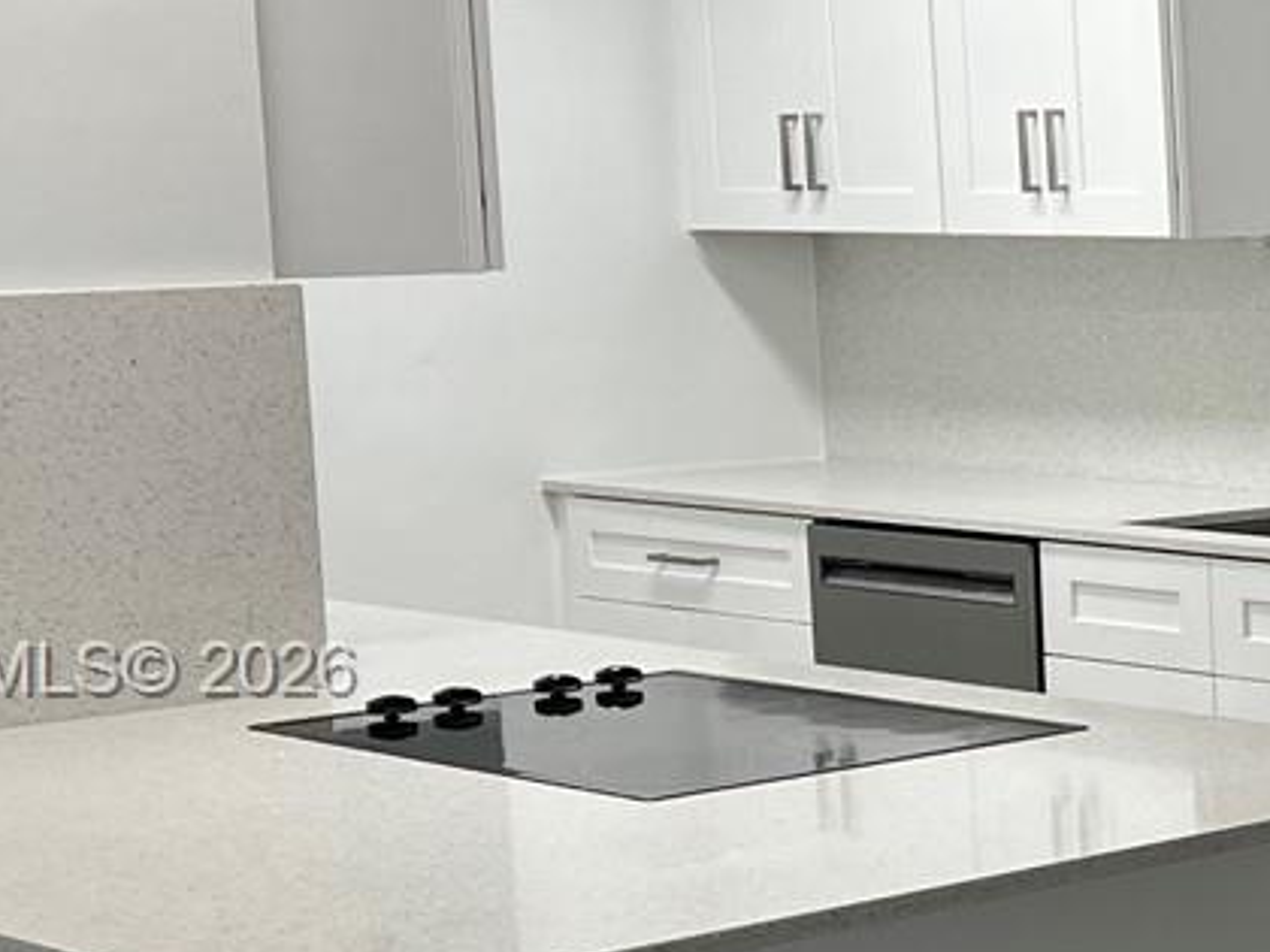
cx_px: 1832
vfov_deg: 14.9
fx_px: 3632
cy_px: 674
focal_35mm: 99
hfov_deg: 18.0
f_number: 1.5
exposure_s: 1/120
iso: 80
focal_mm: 5.7
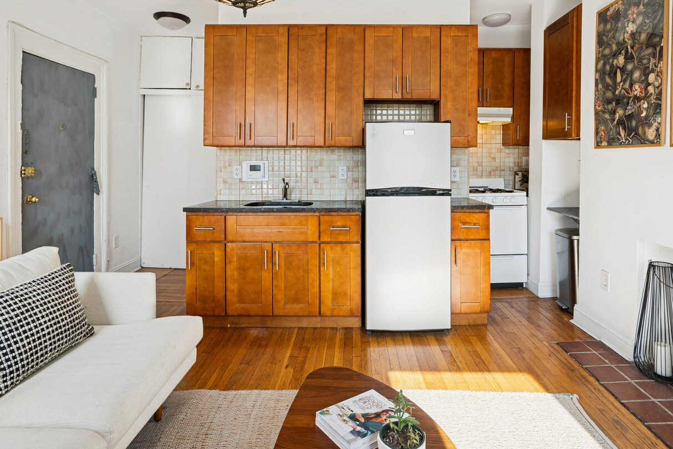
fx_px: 393
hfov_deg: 81.2
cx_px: 349
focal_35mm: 21
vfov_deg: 59.0
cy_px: 177
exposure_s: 1/10
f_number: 8
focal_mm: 17
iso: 100
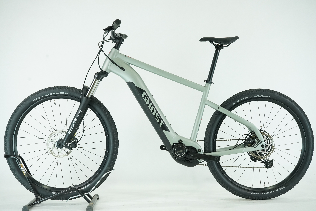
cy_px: 106
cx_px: 158
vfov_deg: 23.4
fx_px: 509
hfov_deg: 34.5
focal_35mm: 58
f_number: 8
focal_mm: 58
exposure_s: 1/200
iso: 3200
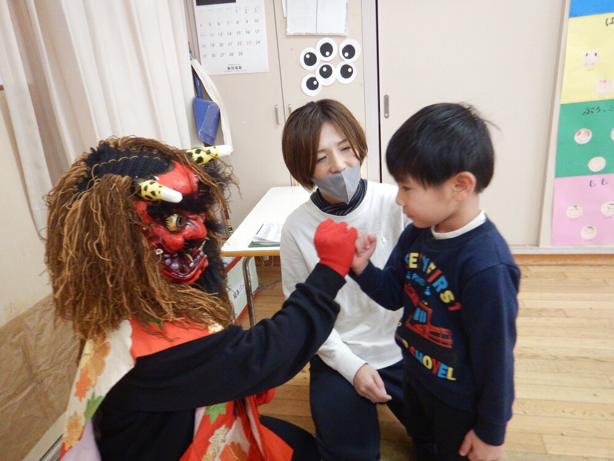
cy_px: 230
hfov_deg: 71.6
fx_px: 426
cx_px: 307
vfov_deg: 56.8
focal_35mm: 24
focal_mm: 4.3
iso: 200
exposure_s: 1/30
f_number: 2.8
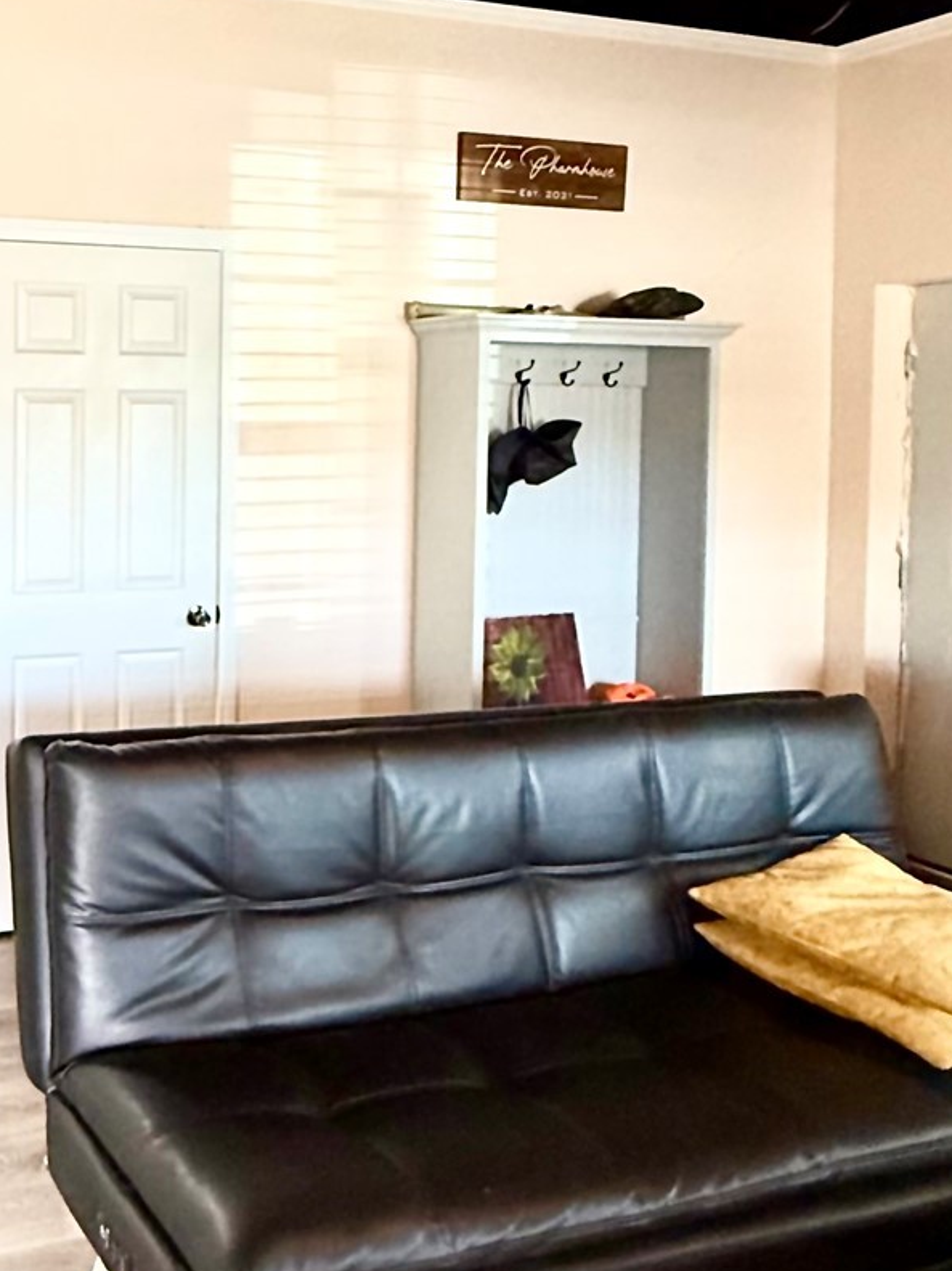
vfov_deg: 53.1
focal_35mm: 34
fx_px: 1247
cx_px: 22
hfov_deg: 37.7
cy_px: 445
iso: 320
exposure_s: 1/60
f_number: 2.2
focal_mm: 2.22
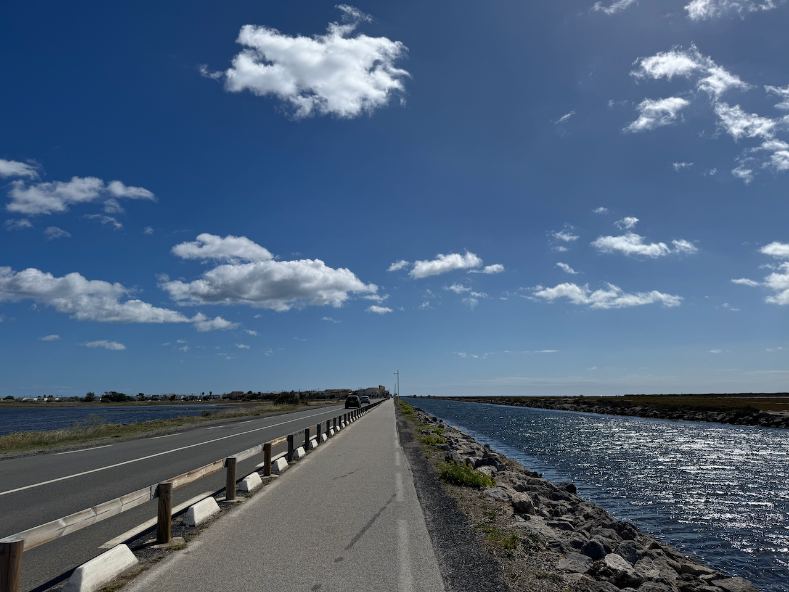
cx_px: 394
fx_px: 547
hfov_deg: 71.6
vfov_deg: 56.8
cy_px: 296
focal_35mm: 24
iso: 64
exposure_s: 1/12346
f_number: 1.78
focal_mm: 6.76
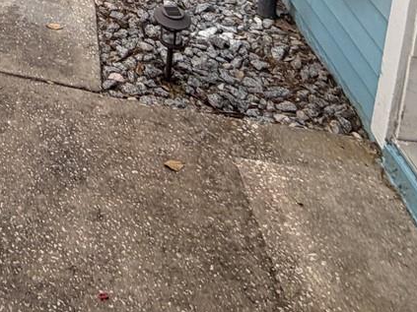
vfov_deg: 20.1
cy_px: -245
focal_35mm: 53
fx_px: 638
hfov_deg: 29.1
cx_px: -130
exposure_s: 1/121
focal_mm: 2.22
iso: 64
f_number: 2.2
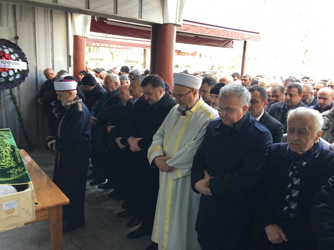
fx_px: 280
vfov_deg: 48.2
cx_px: 167
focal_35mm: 29
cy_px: 125
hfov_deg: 61.7
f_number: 2.2
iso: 32
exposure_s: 1/33
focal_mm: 4.15
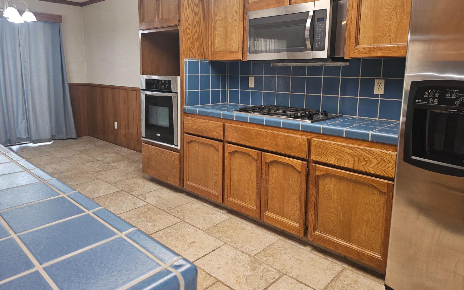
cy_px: 115
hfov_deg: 72.6
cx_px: 233
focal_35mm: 25
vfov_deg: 48.9
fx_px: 316
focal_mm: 6.3
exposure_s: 1/40
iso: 100
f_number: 1.7
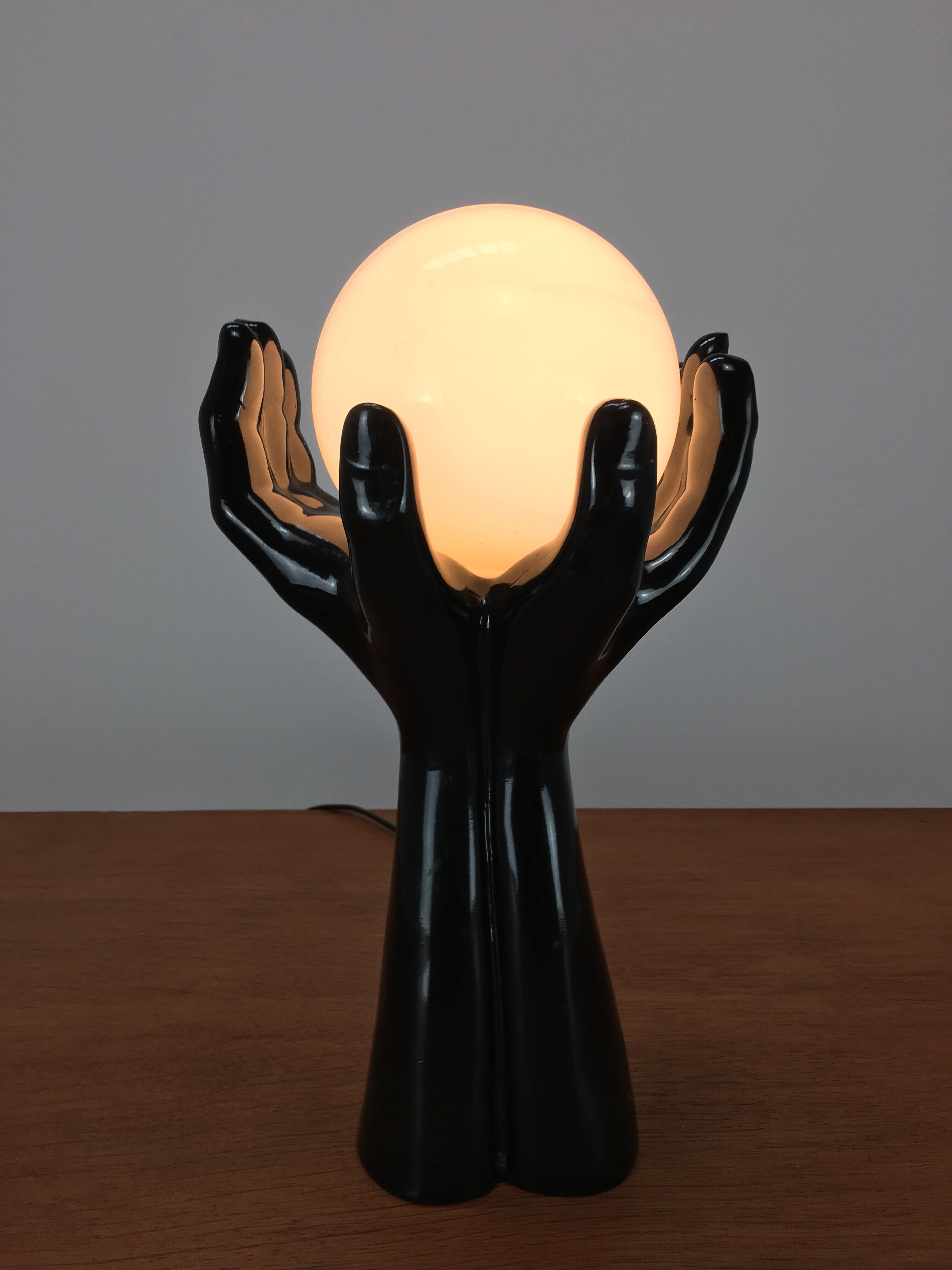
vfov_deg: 61.7
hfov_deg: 48.2
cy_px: 635
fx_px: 1063
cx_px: 476
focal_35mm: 29
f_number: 2.2
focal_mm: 4.15
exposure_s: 1/105
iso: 25
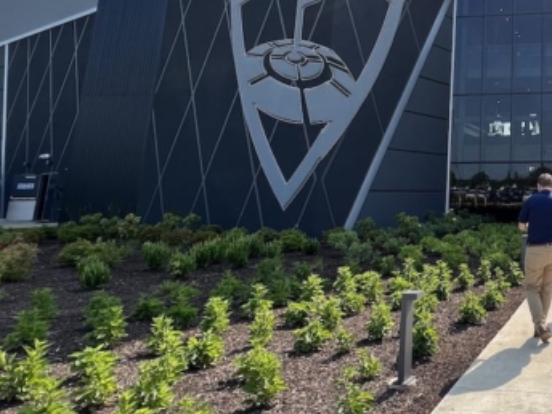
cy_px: 104
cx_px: 557
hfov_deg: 49.7
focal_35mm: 29
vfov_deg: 46.5
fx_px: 462
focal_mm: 1.57
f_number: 1.8
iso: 32
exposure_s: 1/475
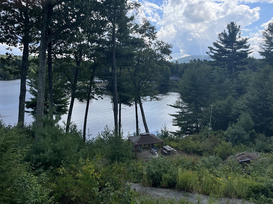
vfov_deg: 53.1
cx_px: 136
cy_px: 102
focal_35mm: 26
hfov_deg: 67.3
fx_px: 205
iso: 50
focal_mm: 5.1
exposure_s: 1/4310
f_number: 1.6
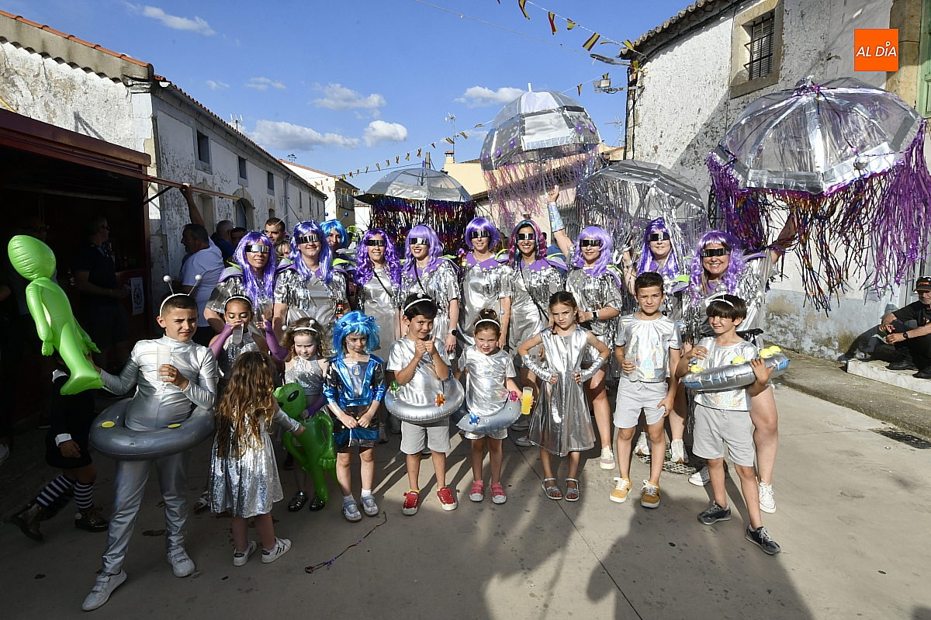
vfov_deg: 59.5
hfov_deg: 81.2
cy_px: 310
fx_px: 543
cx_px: 466
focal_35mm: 21
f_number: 22
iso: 400
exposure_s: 1/160
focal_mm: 14
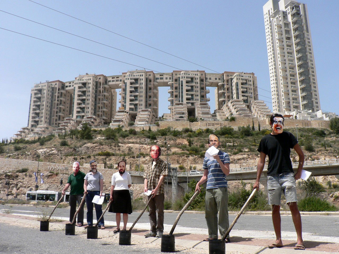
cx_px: 170
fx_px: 353
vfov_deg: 39.7
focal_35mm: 36
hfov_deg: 51.4
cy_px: 127
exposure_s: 1/400
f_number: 5.6
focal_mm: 6
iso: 80
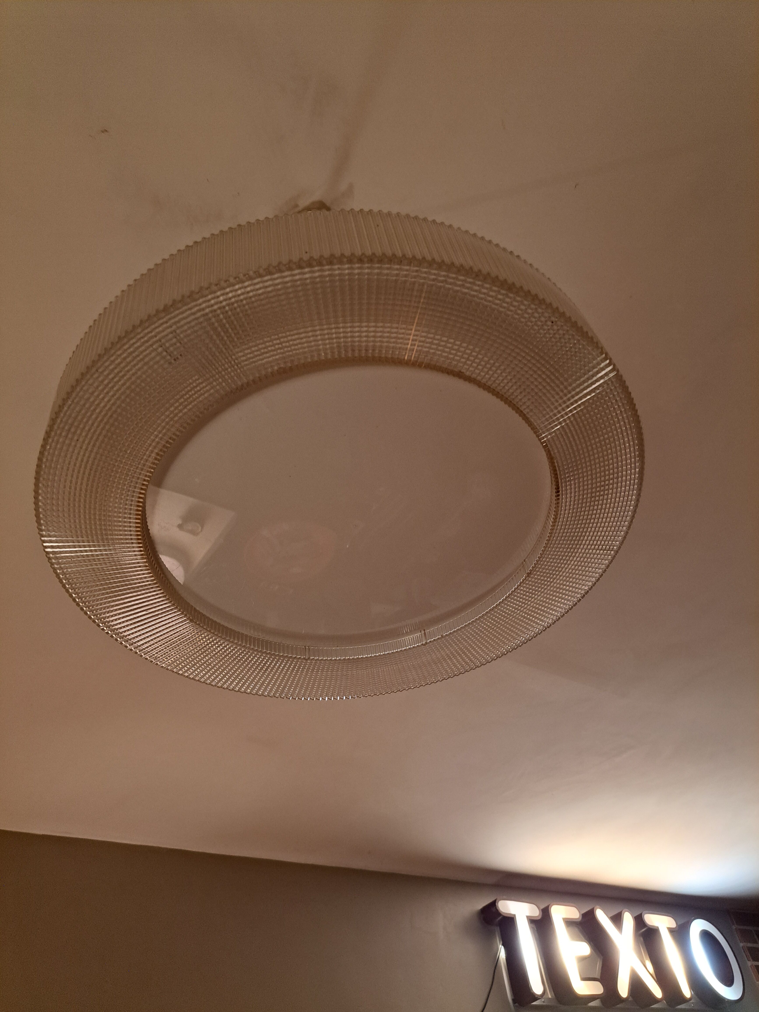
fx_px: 702
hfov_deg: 56.8
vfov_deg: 71.6
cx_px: 380
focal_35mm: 24
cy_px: 506
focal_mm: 5.23
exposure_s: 1/50
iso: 250
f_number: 1.8
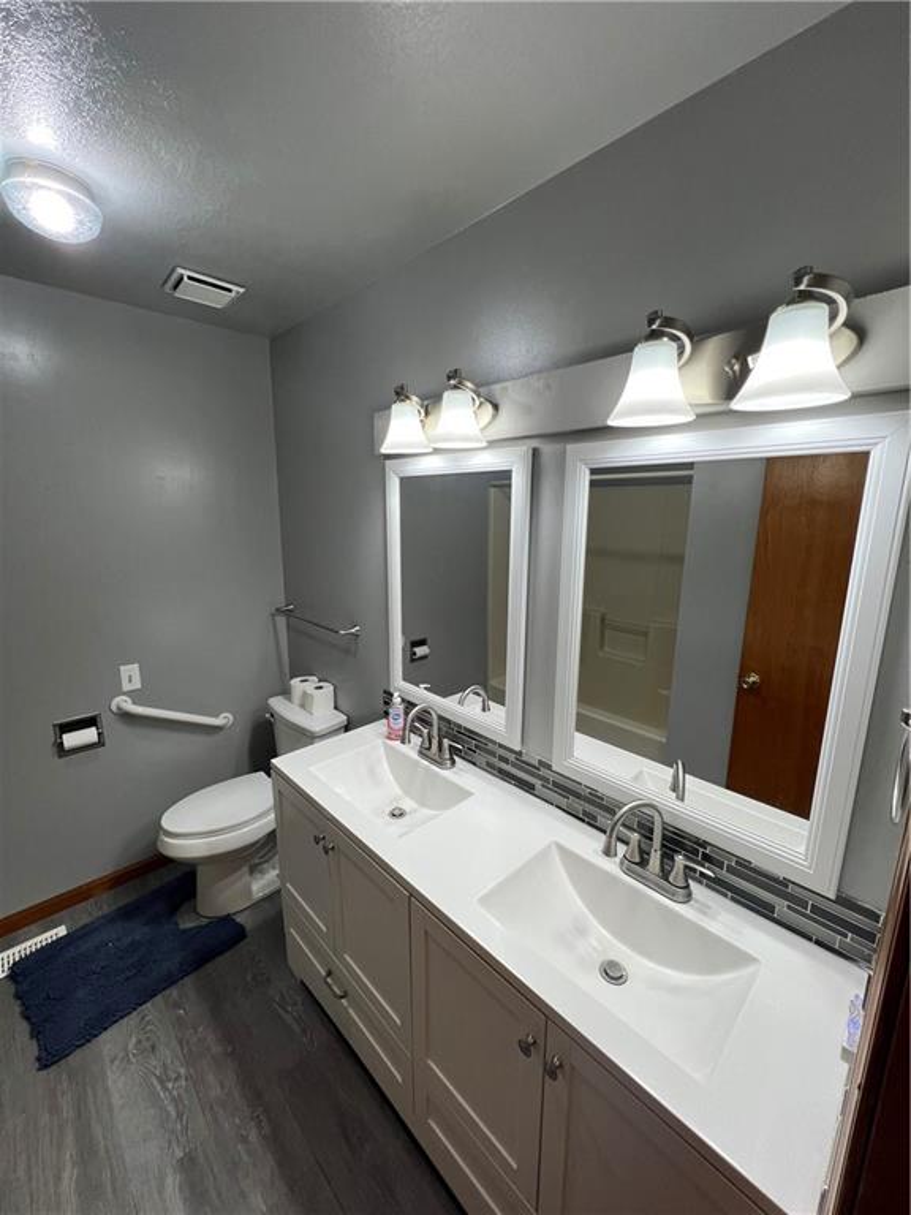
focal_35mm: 13
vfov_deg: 106.2
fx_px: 456
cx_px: 456
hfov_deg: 89.9
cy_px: 608
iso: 64
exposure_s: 1/120
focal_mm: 1.57
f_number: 1.8
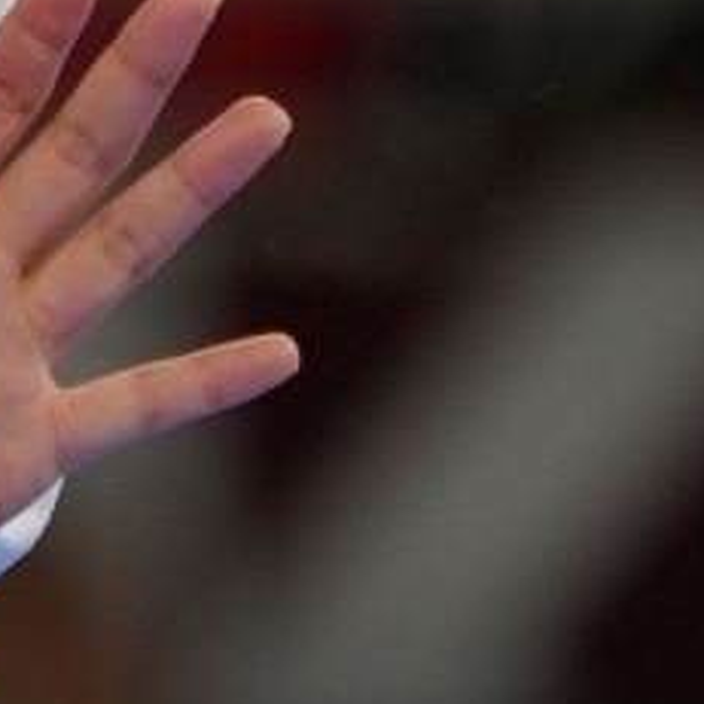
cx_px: -859
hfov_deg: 0.7
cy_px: -594
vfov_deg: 0.7
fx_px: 60859
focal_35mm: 2645
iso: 1000
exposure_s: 1/500
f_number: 5.6
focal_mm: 400
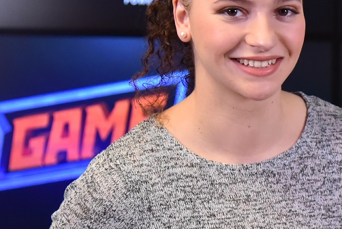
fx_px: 1758
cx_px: 392
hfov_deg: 10.9
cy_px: 163
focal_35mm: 185
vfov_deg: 7.4
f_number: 4
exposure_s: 1/500
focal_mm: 62
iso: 2500
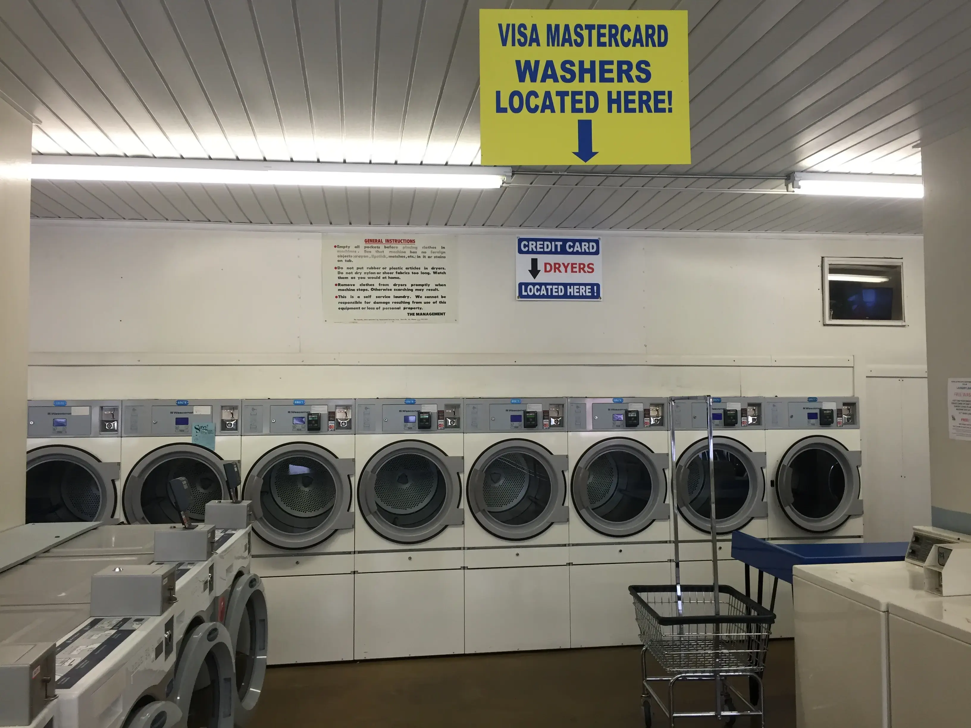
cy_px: 364
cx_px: 486
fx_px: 813
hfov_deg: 61.7
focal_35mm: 29
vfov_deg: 48.2
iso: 32
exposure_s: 1/40
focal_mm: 4.15
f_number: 2.2
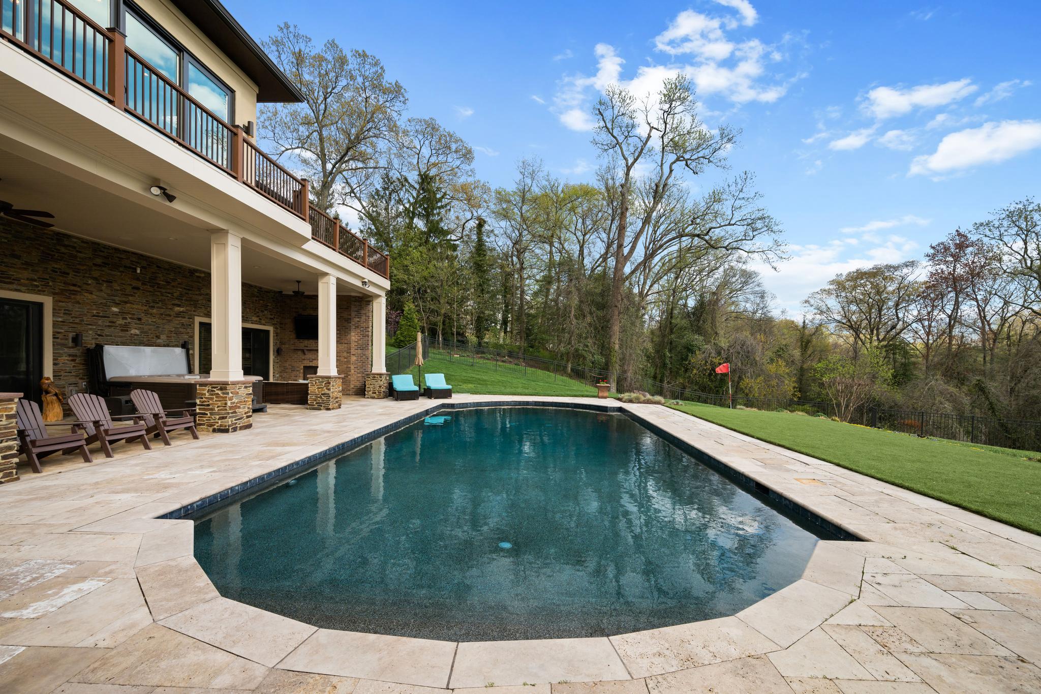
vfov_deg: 81.2
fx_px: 405
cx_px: 520
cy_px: 347
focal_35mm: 14
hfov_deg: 104.3
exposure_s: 1/125
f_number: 8
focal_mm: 14
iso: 200
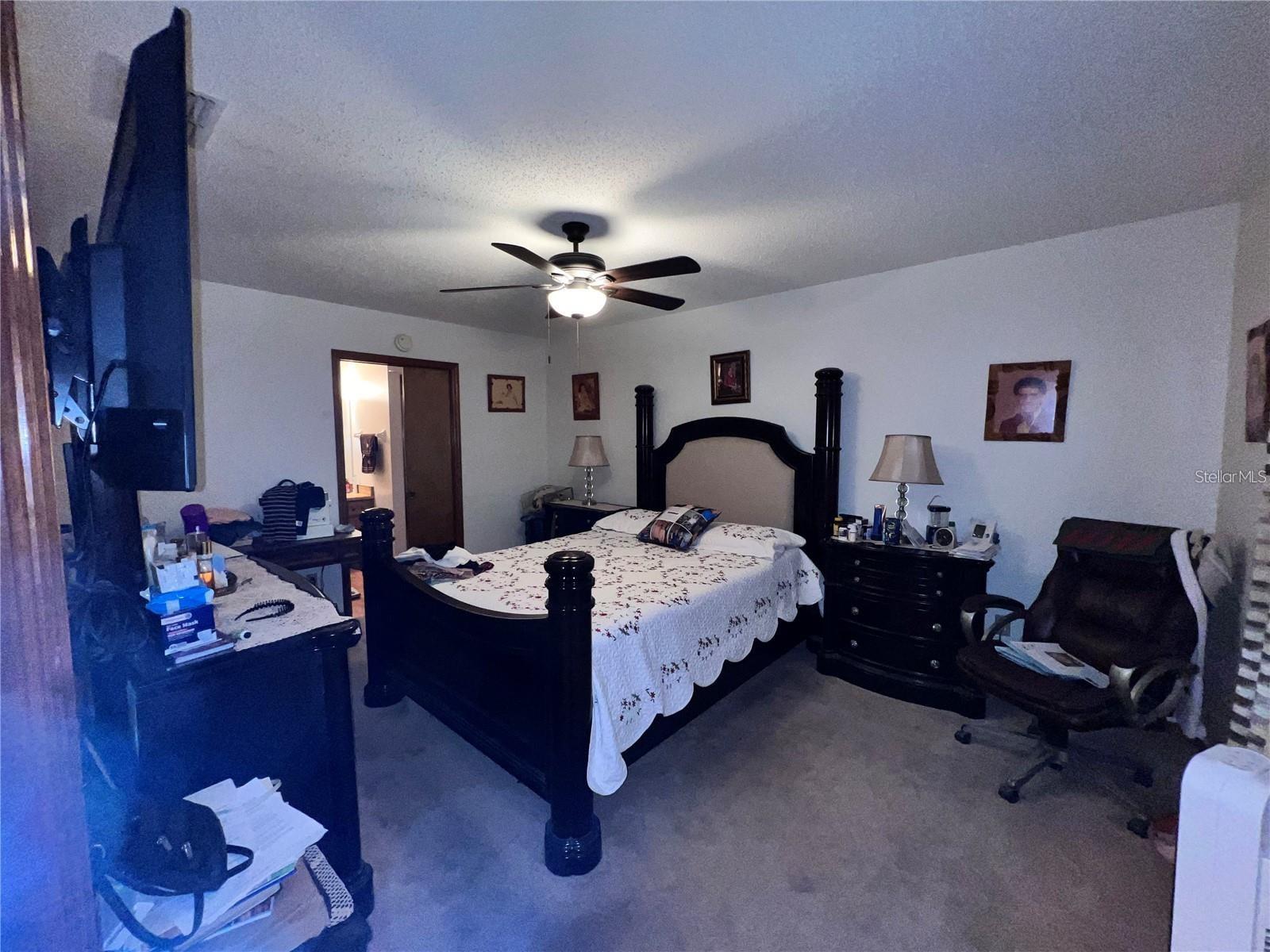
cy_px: 476
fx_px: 477
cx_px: 635
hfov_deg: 106.2
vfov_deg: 89.9
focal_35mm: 13
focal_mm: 1.57
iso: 100
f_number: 1.8
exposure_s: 1/60
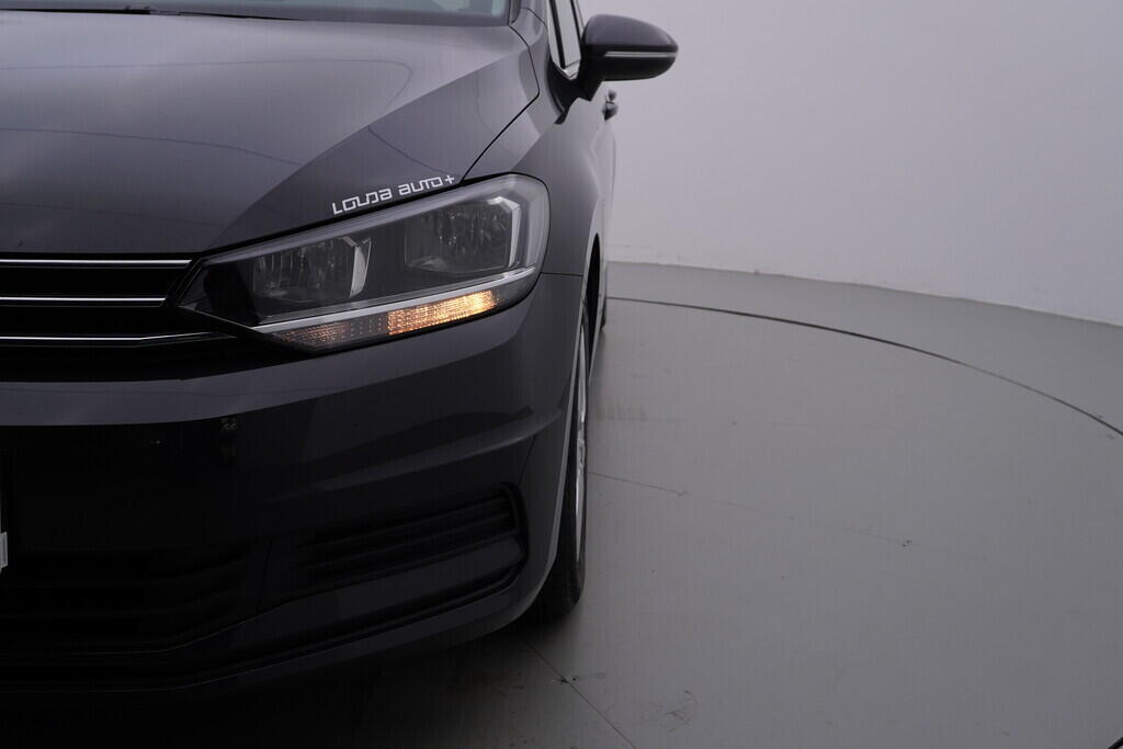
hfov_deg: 53.1
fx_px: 1123
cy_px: 374
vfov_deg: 36.9
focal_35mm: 36
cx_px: 562
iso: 125
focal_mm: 24
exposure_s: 1/125
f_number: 5
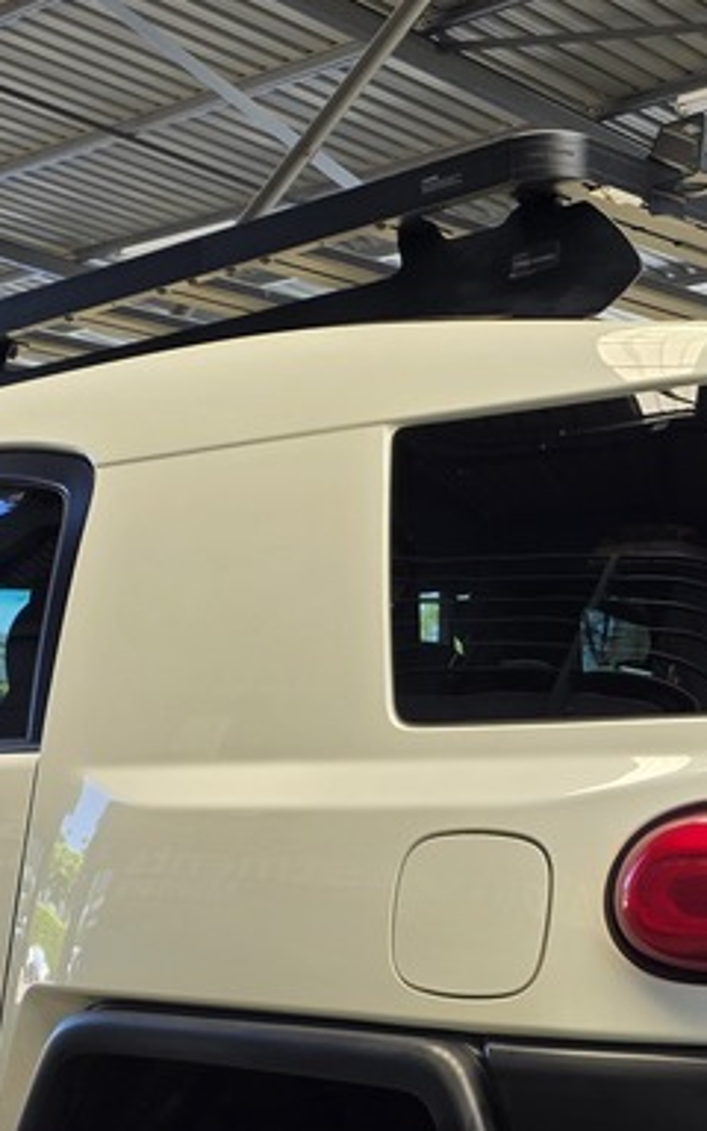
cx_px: 442
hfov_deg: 20.0
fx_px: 2004
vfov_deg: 30.4
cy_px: 984
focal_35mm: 65
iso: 32
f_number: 1.7
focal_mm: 6.25
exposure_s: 1/180
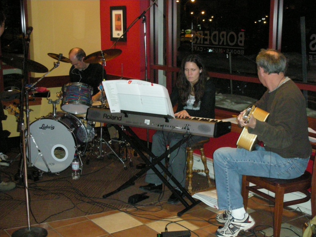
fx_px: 484
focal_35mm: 53
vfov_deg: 27.5
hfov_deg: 36.2
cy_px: 118
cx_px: 158
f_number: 3.5
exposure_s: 1/60
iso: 620
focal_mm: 8.8
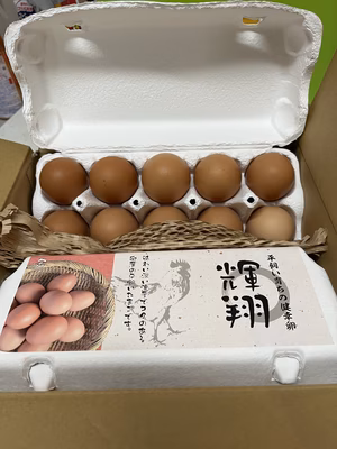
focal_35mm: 26
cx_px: 168
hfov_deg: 53.1
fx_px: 337
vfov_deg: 67.3
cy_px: 224
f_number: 1.6
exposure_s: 1/60
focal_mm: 5.1
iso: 80
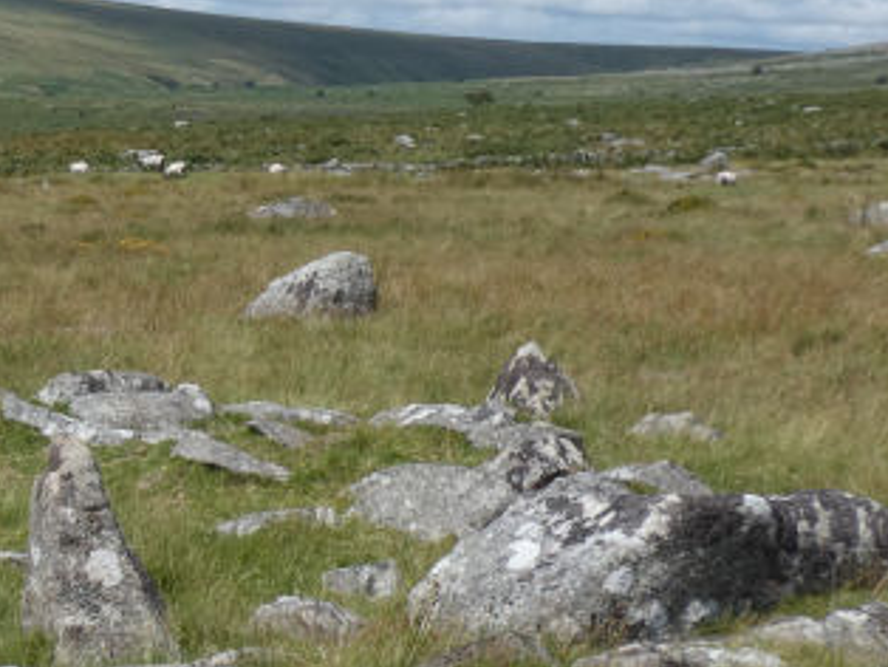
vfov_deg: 14.4
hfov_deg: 17.8
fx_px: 2644
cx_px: -280
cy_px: 334
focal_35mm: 103
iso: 80
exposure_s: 1/1000
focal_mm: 6.5
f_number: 4
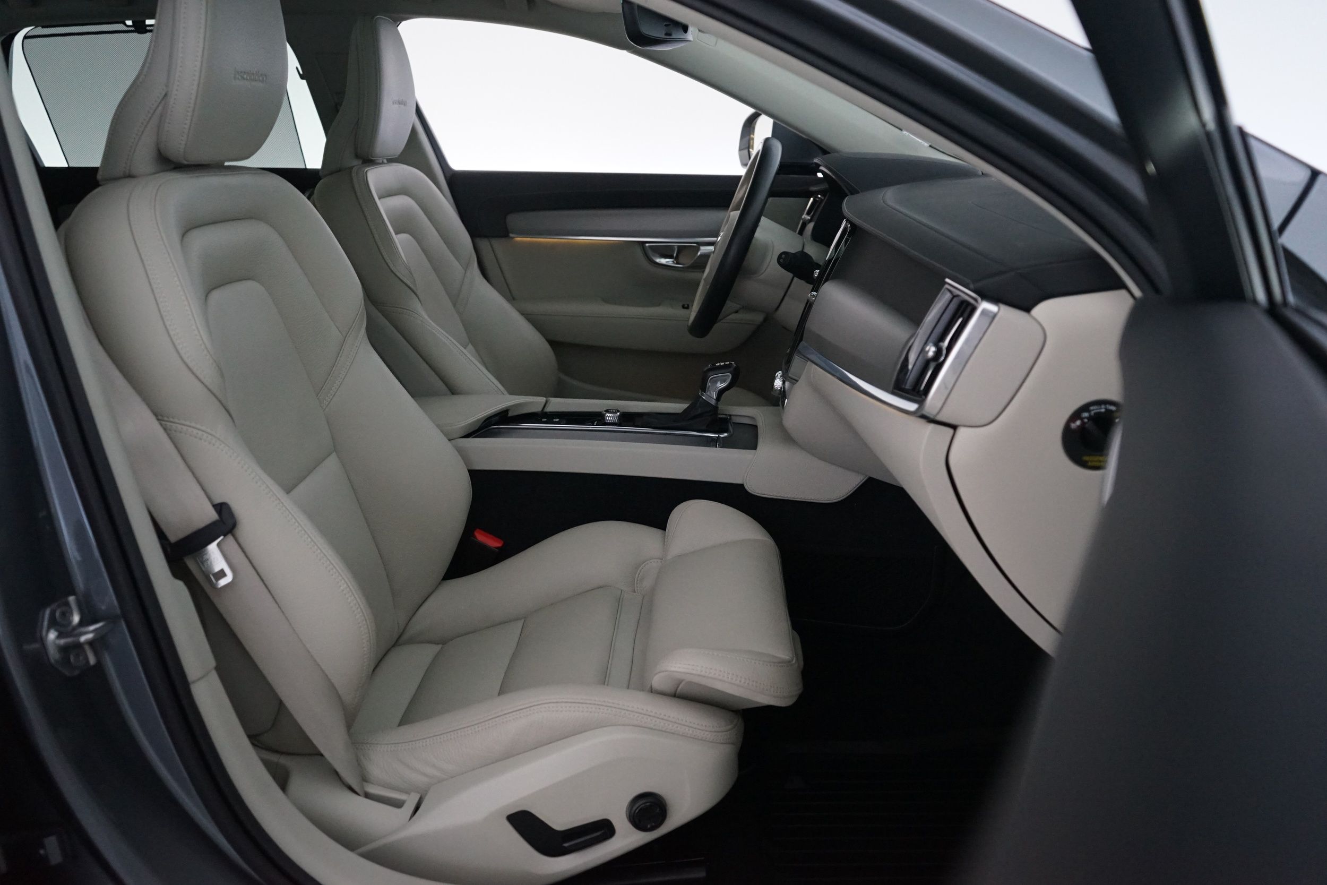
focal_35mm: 29
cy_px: 442
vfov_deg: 45.0
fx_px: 1069
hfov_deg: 63.7
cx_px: 664
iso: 4000
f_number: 4.5
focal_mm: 29
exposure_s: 1/20
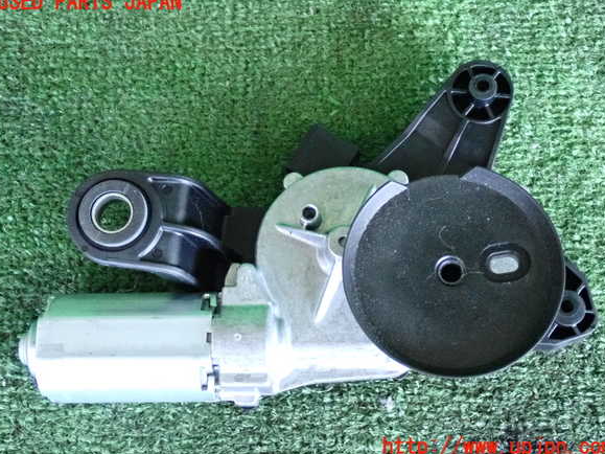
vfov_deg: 26.1
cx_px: 305
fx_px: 979
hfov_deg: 34.4
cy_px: 225
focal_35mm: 56
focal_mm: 9.65
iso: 3200
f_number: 3.3
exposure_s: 1/125
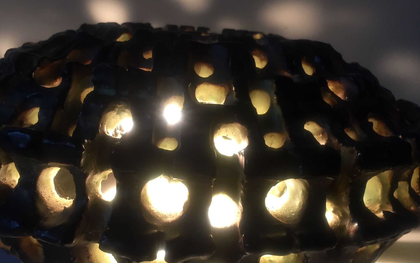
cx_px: 191
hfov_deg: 41.8
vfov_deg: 26.8
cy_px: 160
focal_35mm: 48
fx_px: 549
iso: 50
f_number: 2.2
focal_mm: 4.15
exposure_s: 1/33
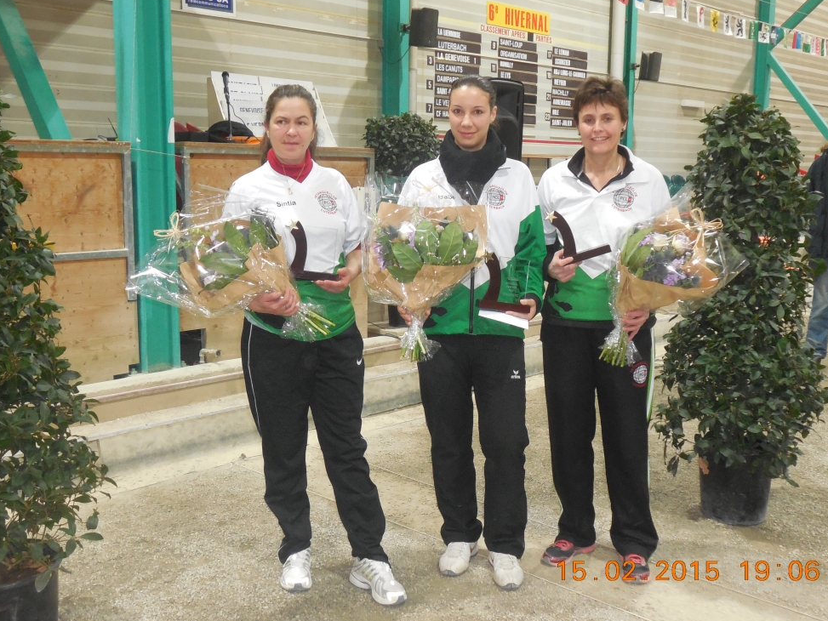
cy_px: 307
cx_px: 419
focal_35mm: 40
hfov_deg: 46.8
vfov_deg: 36.0
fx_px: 957
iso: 500
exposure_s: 1/15
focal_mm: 6.8
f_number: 4.2
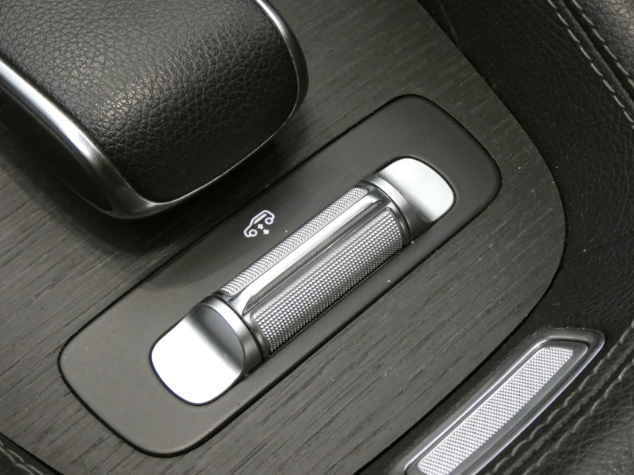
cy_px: 238
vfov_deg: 25.2
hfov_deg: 33.2
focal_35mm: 58
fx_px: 1062
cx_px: 317
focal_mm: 10.4
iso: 1600
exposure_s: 1/20
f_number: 4.1
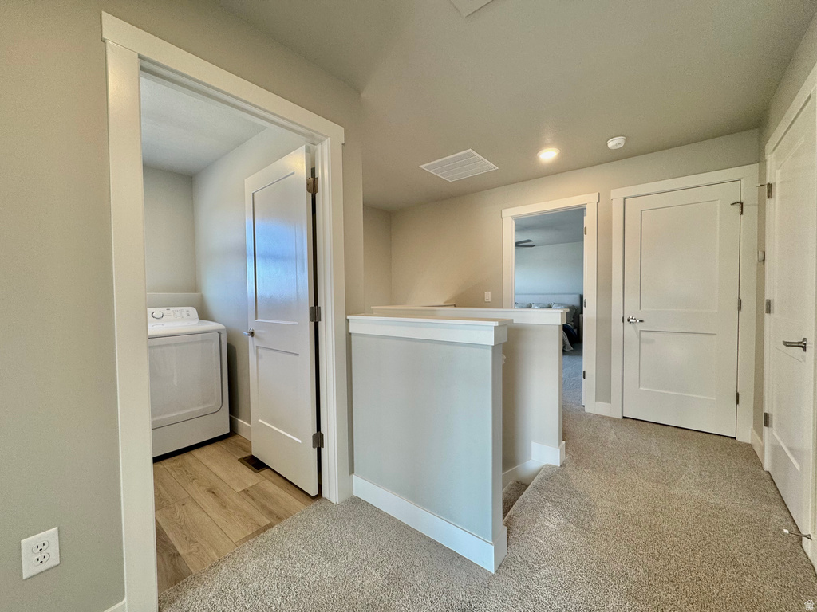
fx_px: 330
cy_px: 306
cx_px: 408
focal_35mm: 14
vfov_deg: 85.7
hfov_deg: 102.1
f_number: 2.2
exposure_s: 1/120
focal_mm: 2.22
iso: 125
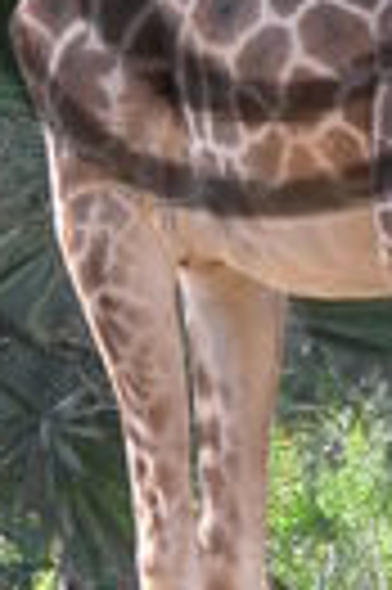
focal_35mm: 896
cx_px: 266
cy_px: -77
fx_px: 14672
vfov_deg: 2.3
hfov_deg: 1.5
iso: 100
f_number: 4
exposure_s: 1/111
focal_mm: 48.5
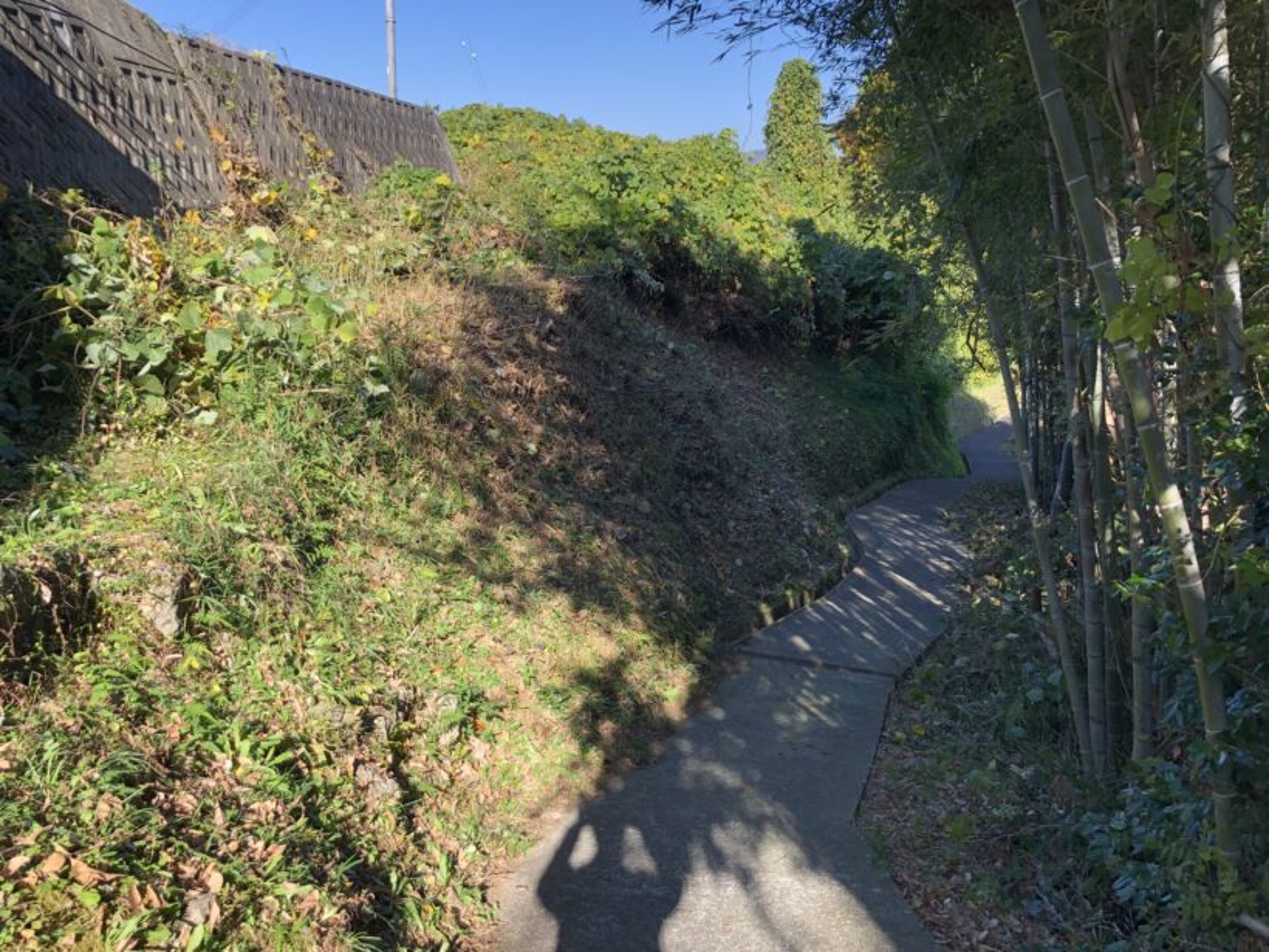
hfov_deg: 63.4
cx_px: 634
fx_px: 1026
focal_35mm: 28
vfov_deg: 49.7
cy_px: 476
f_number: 1.8
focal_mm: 3.99
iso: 20
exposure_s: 1/481
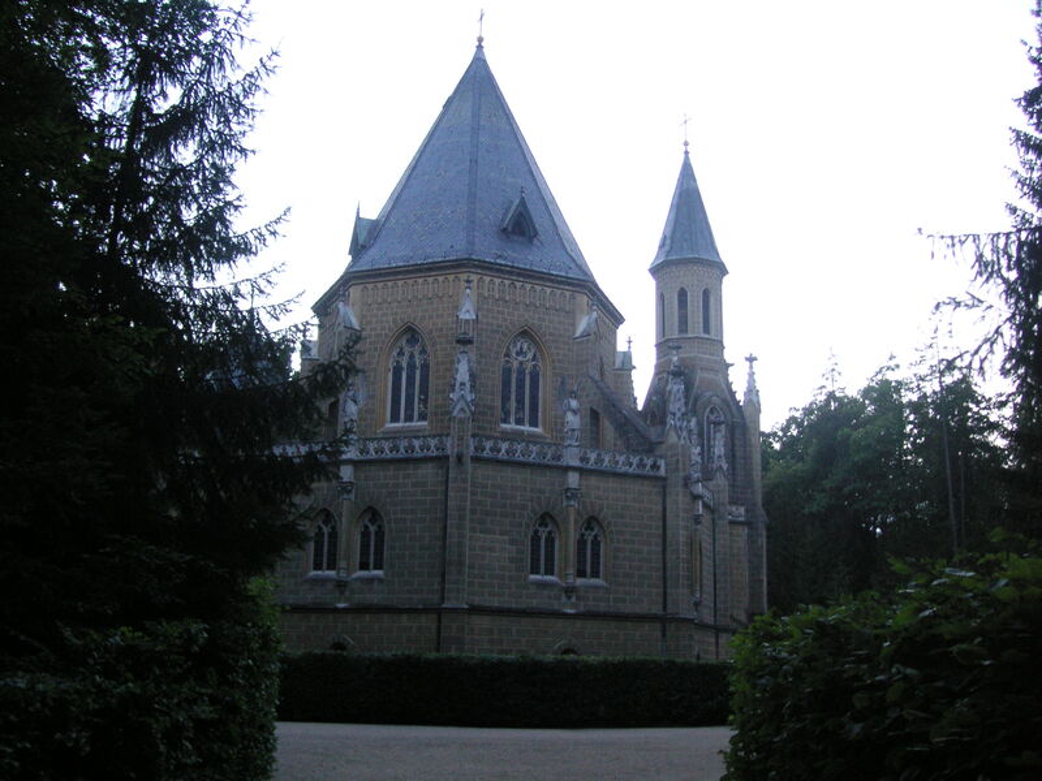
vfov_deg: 38.7
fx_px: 1114
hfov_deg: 50.1
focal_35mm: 37
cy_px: 390
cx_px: 521
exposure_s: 1/20
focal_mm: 6.1
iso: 100
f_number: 2.8
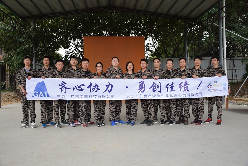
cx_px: 124
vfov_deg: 40.0
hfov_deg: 57.2
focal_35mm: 33
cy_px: 83
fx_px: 227
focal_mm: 22
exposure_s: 1/250
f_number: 3.5
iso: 200
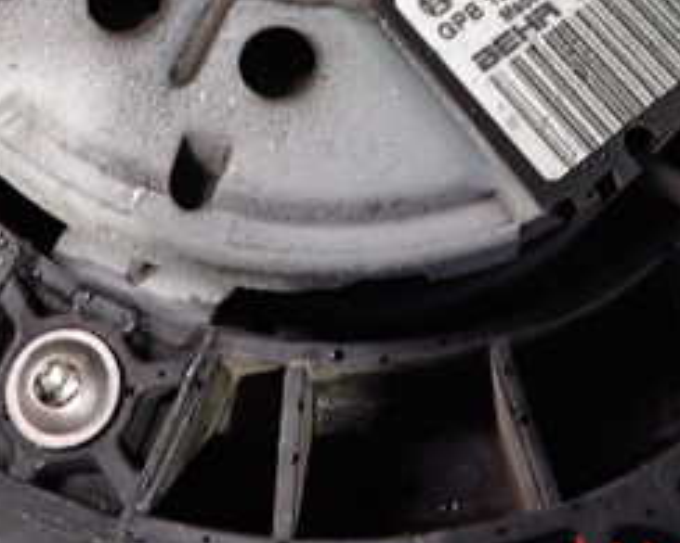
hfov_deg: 31.4
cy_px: -22
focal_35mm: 60
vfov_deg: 24.1
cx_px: 368
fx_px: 1207
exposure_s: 1/30
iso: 640
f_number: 2
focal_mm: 4.5
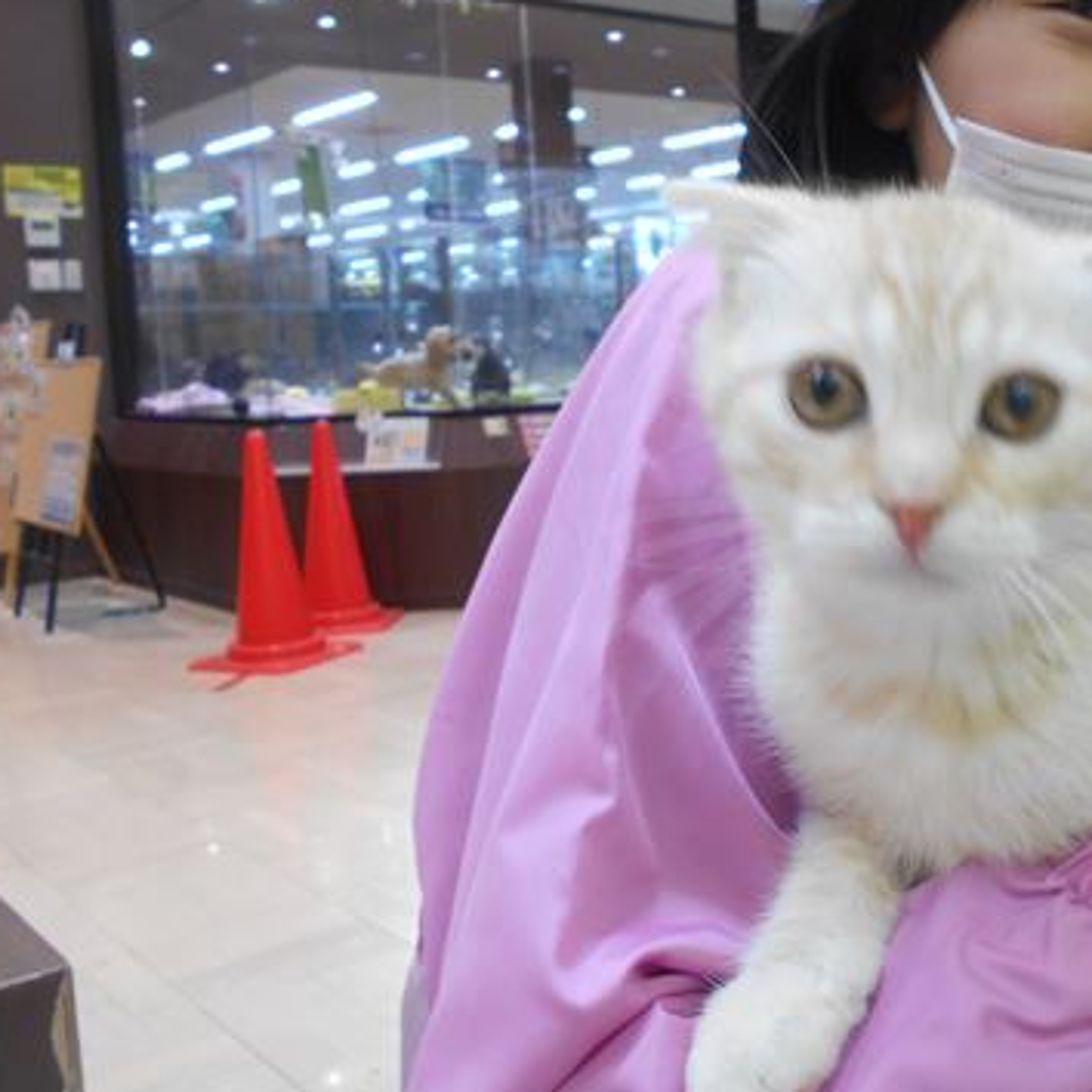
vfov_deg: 42.7
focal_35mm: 39
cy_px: 475
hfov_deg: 40.9
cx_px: 885
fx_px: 1392
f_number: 3.2
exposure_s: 1/30
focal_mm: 4.6
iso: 160
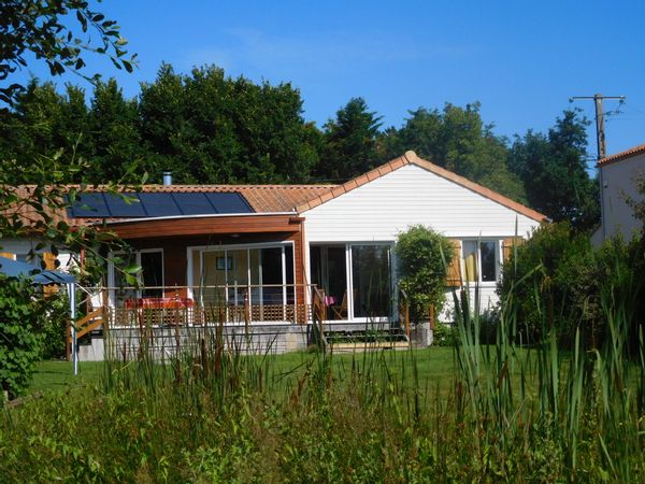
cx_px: 322
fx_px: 1304
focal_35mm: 70
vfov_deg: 21.0
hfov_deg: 27.8
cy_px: 242
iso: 125
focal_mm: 12.5
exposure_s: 1/1000
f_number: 4.5
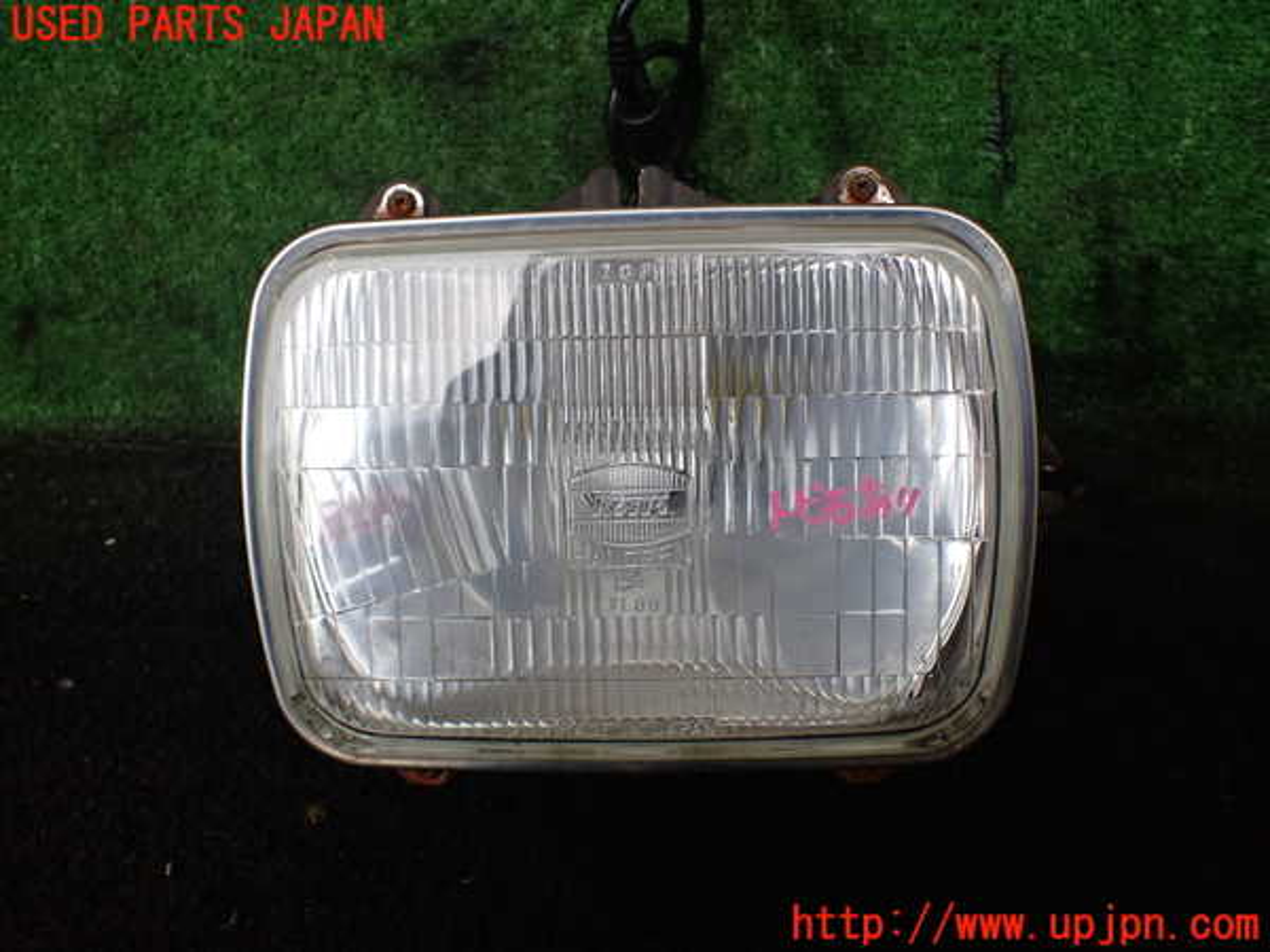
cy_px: 476
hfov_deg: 60.0
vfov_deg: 46.8
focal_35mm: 30
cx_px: 635
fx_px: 1101
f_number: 2.3
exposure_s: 1/125
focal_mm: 5.4
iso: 250
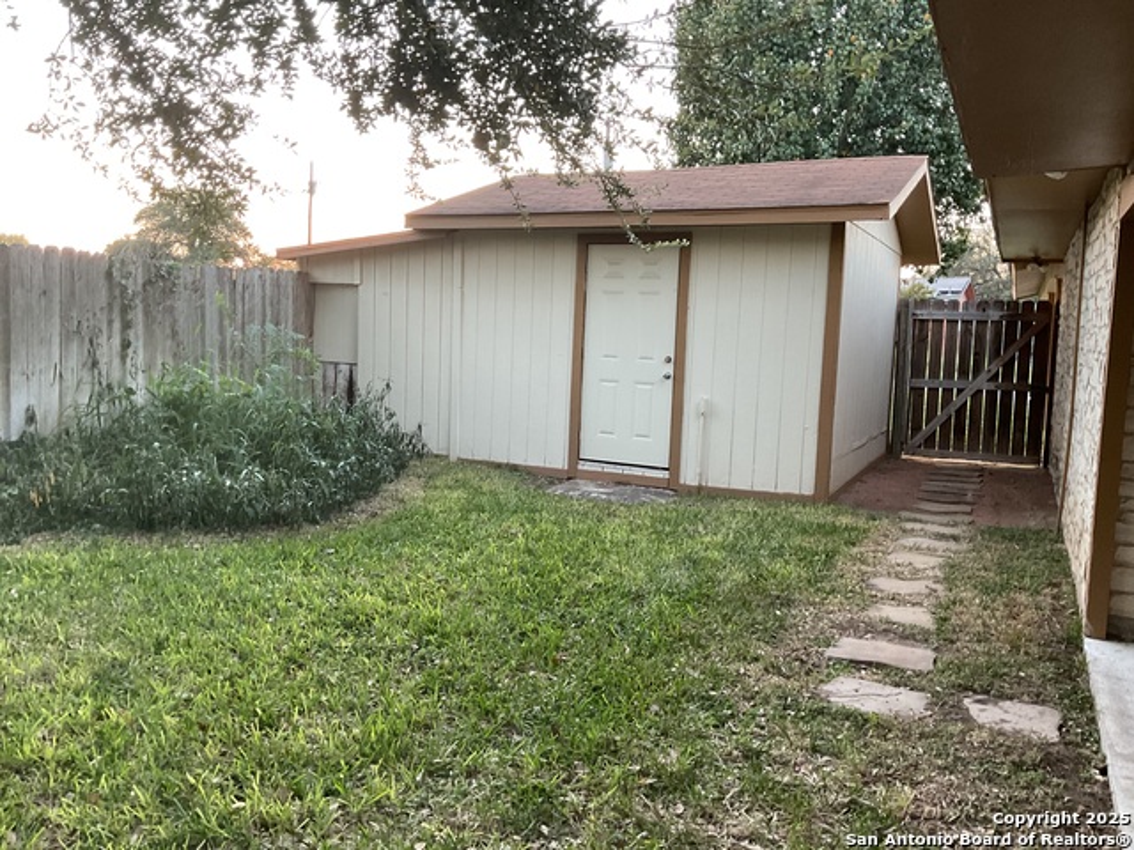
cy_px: 425
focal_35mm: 29
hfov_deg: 61.7
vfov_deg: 48.2
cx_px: 567
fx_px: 950
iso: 125
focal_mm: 3
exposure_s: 1/60
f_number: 1.8
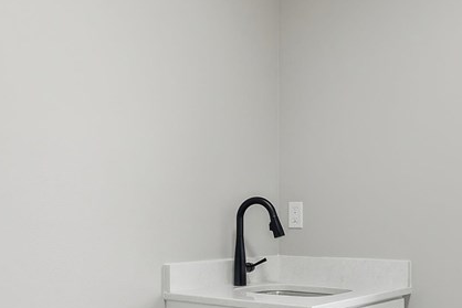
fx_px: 629
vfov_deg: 27.3
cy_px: 219
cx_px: 260
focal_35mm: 49
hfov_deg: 40.3
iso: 250
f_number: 9
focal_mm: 16
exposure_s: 1/250
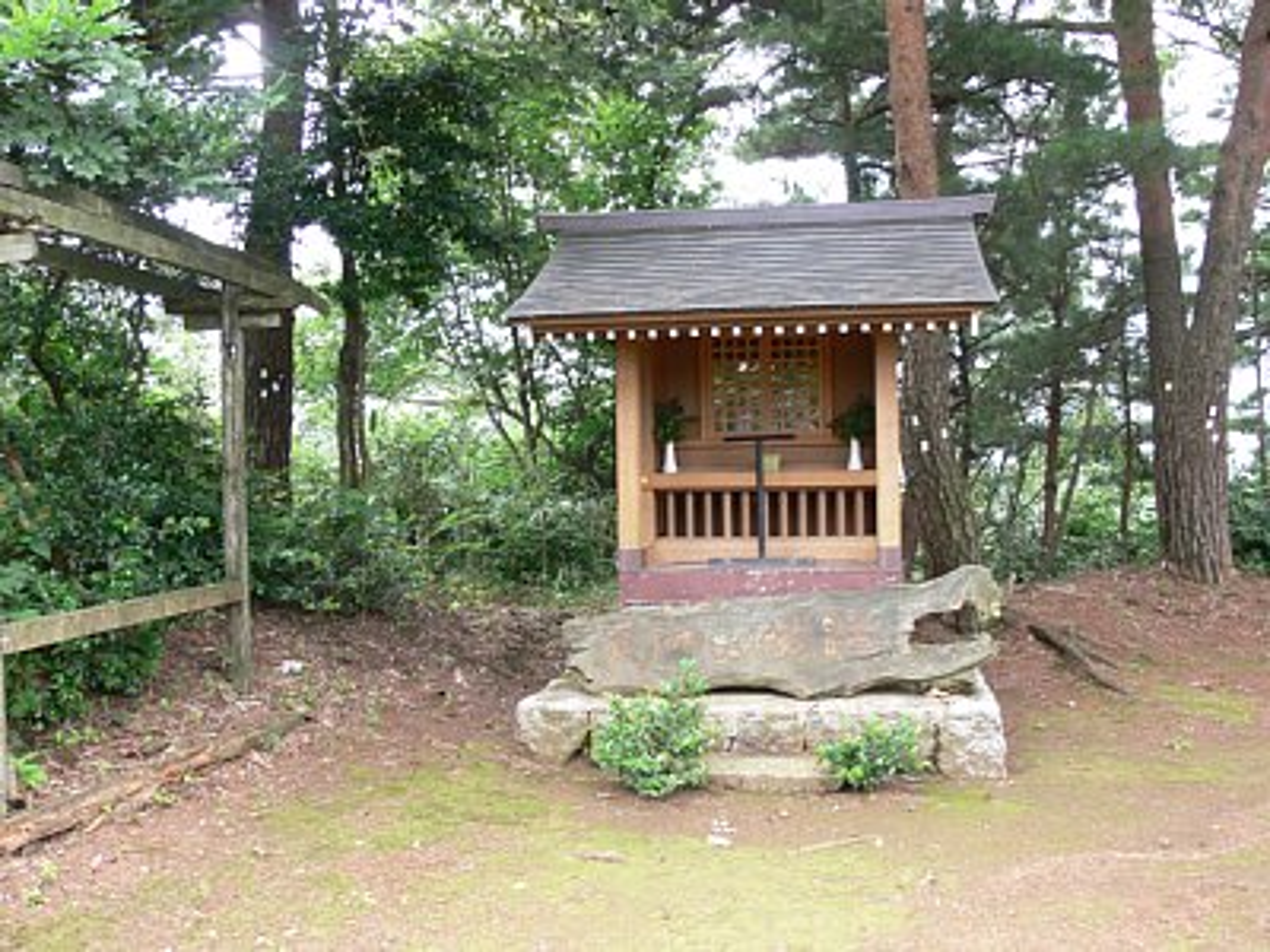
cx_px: 635
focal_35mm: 35
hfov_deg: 52.6
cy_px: 476
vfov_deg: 40.7
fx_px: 1284
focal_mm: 7.4
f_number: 3.6
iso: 80
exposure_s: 1/50
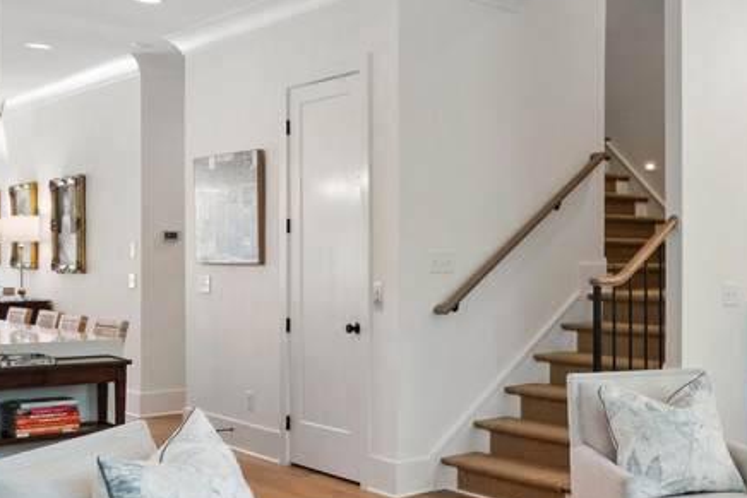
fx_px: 913
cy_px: 292
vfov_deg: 30.5
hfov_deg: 40.0
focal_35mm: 44
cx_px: 716
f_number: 8
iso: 100
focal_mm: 10
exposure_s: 1/2.5
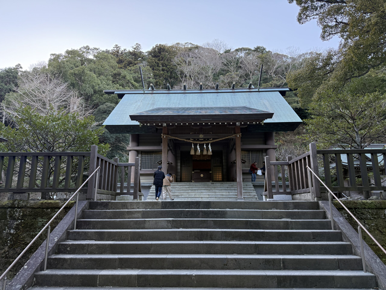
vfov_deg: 56.8
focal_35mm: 24
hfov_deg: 71.6
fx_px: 268
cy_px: 145
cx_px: 193
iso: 125
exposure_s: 1/228
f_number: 1.78
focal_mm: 6.76
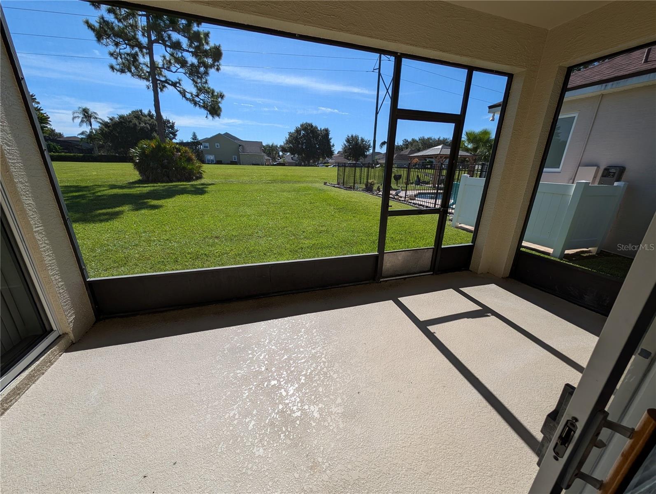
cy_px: 247
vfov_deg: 94.6
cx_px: 328
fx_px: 228
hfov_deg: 110.5
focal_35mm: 12
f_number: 1.95
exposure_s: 1/1733
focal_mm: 2.23
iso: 41
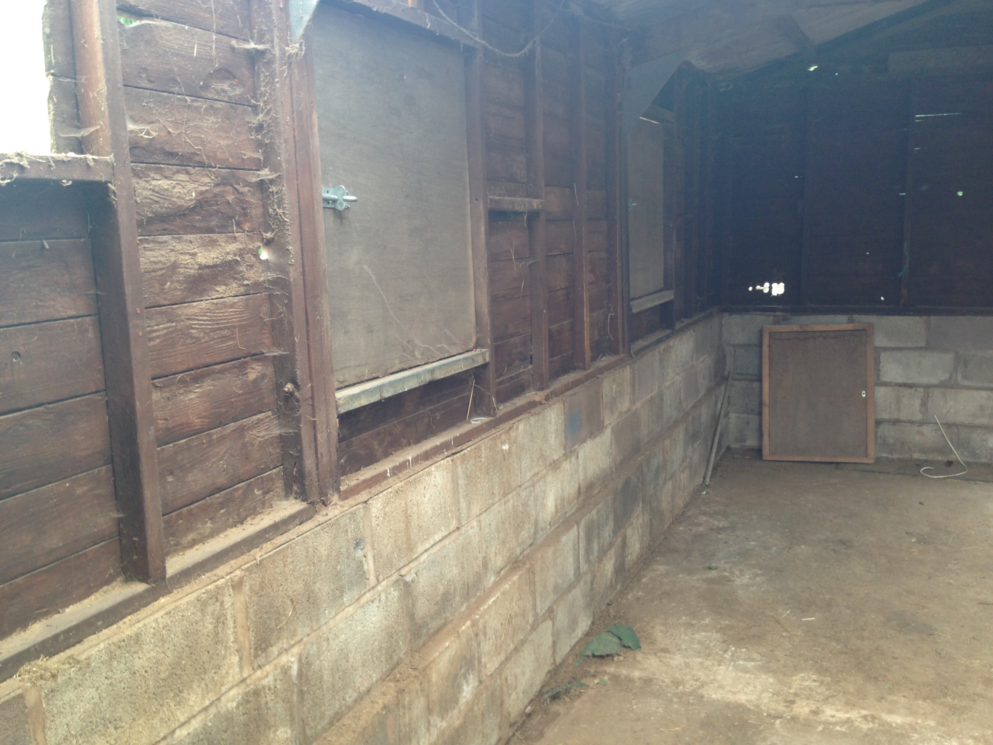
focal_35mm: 33
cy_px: 372
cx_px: 496
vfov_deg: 42.9
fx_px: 947
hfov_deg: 55.4
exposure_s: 1/30
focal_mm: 4.12
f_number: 2.4
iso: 50
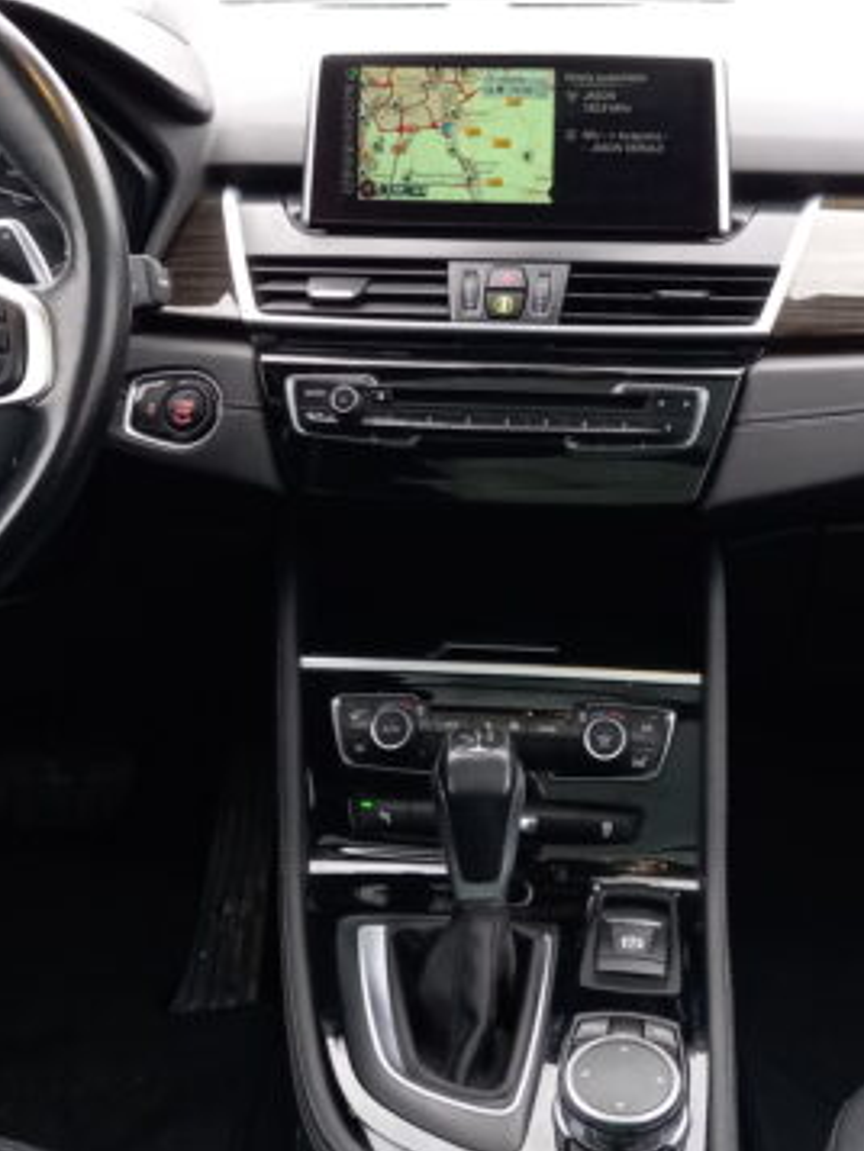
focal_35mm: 56
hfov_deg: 26.1
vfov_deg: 34.1
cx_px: 503
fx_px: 1863
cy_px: 393
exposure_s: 1/33.3
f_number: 2
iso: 250
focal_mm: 4.6
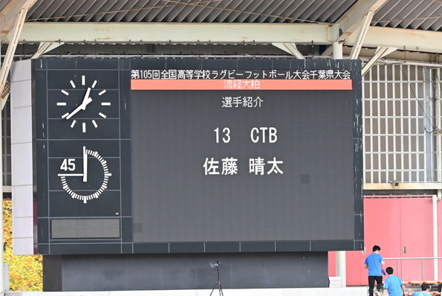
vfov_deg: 3.5
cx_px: 221
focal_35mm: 390
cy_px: 148
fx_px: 4793
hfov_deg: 5.3
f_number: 5.6
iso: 3200
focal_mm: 260
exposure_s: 1/1250
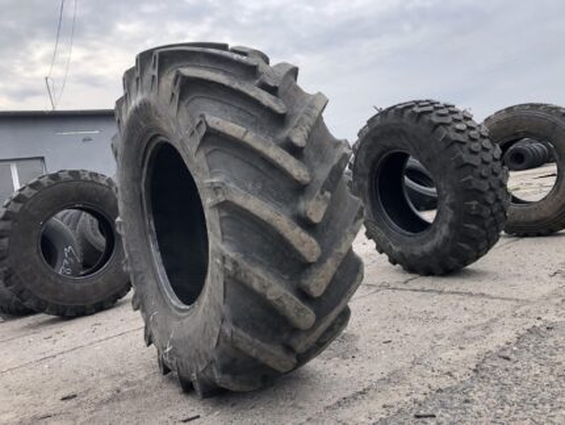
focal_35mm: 28
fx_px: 457
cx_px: 282
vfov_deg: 49.8
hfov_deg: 63.4
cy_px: 212
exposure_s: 1/639
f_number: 1.8
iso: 20
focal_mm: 3.99
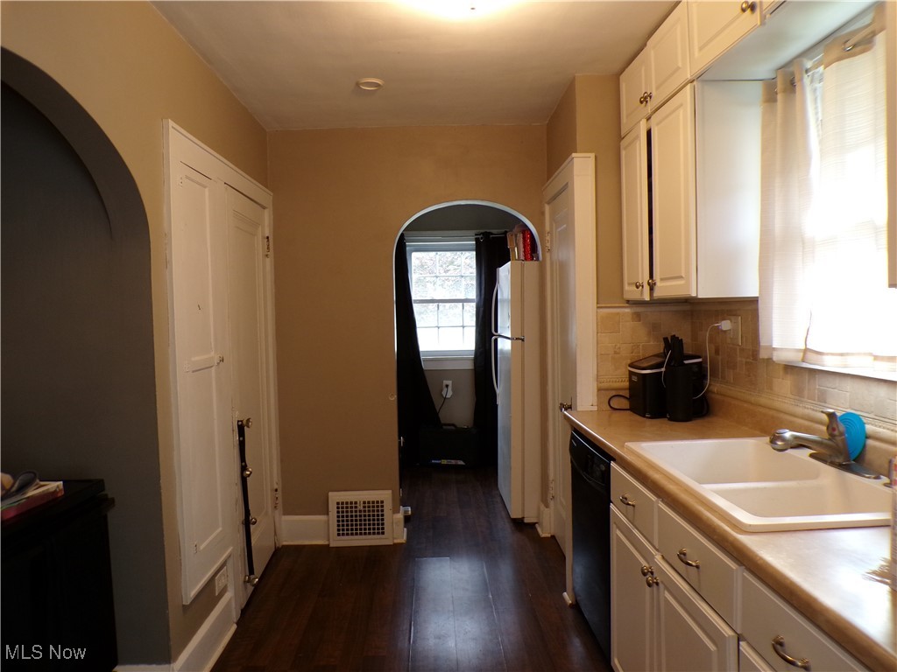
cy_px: 336
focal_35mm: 24
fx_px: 622
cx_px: 448
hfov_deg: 71.6
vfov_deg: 56.8
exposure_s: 1/25
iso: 200
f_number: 3
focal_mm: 4.3
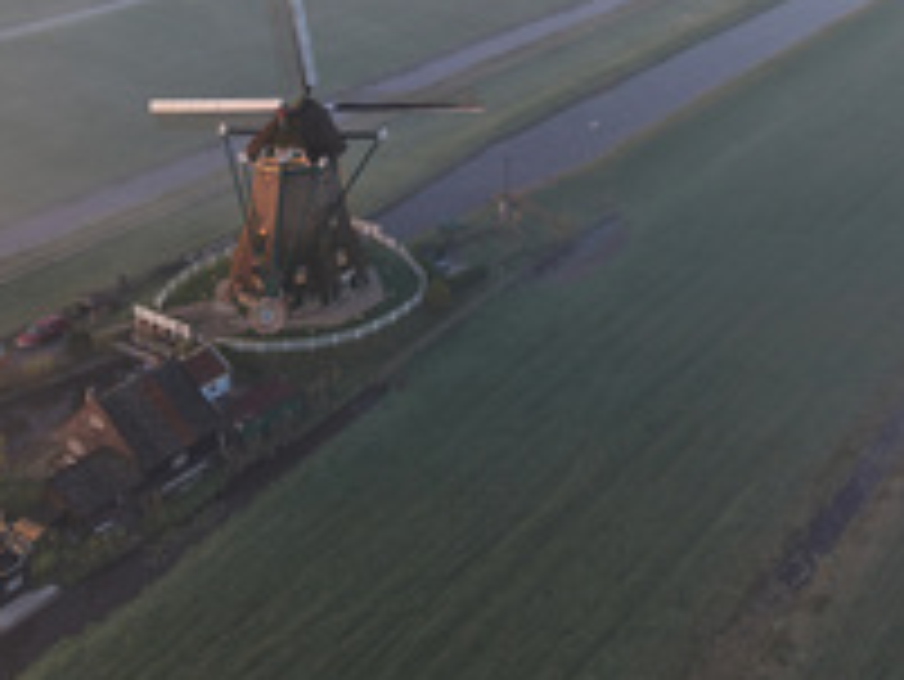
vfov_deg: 25.0
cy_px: -38
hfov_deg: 34.7
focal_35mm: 55
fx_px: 1437
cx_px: 585
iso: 100
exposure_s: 1/400
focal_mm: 8.67
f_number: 1.8
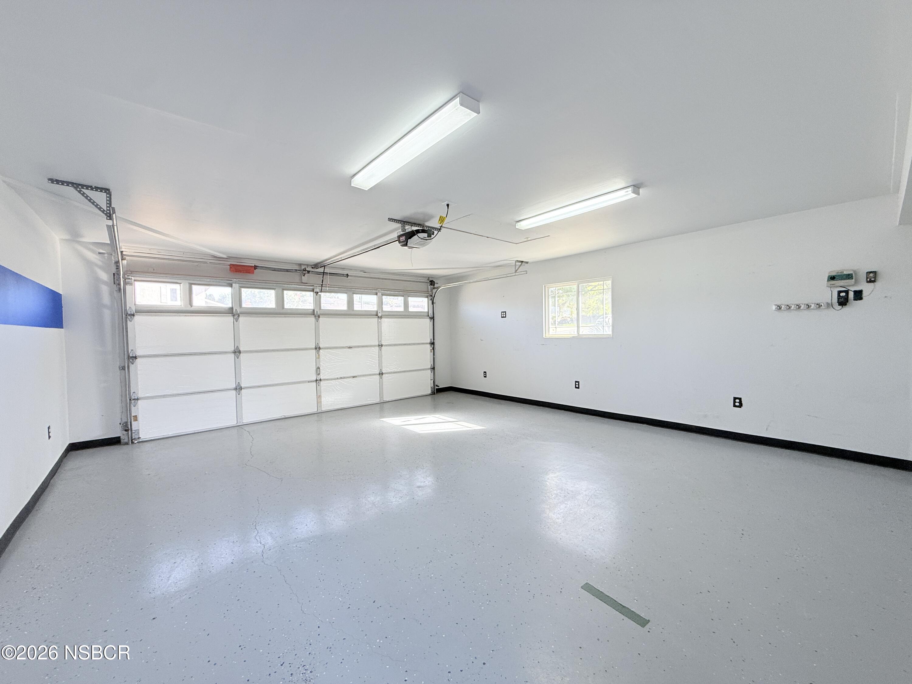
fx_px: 369
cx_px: 456
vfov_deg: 85.7
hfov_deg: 102.1
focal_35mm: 14
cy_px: 342
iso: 64
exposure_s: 1/116
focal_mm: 2.22
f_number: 2.2
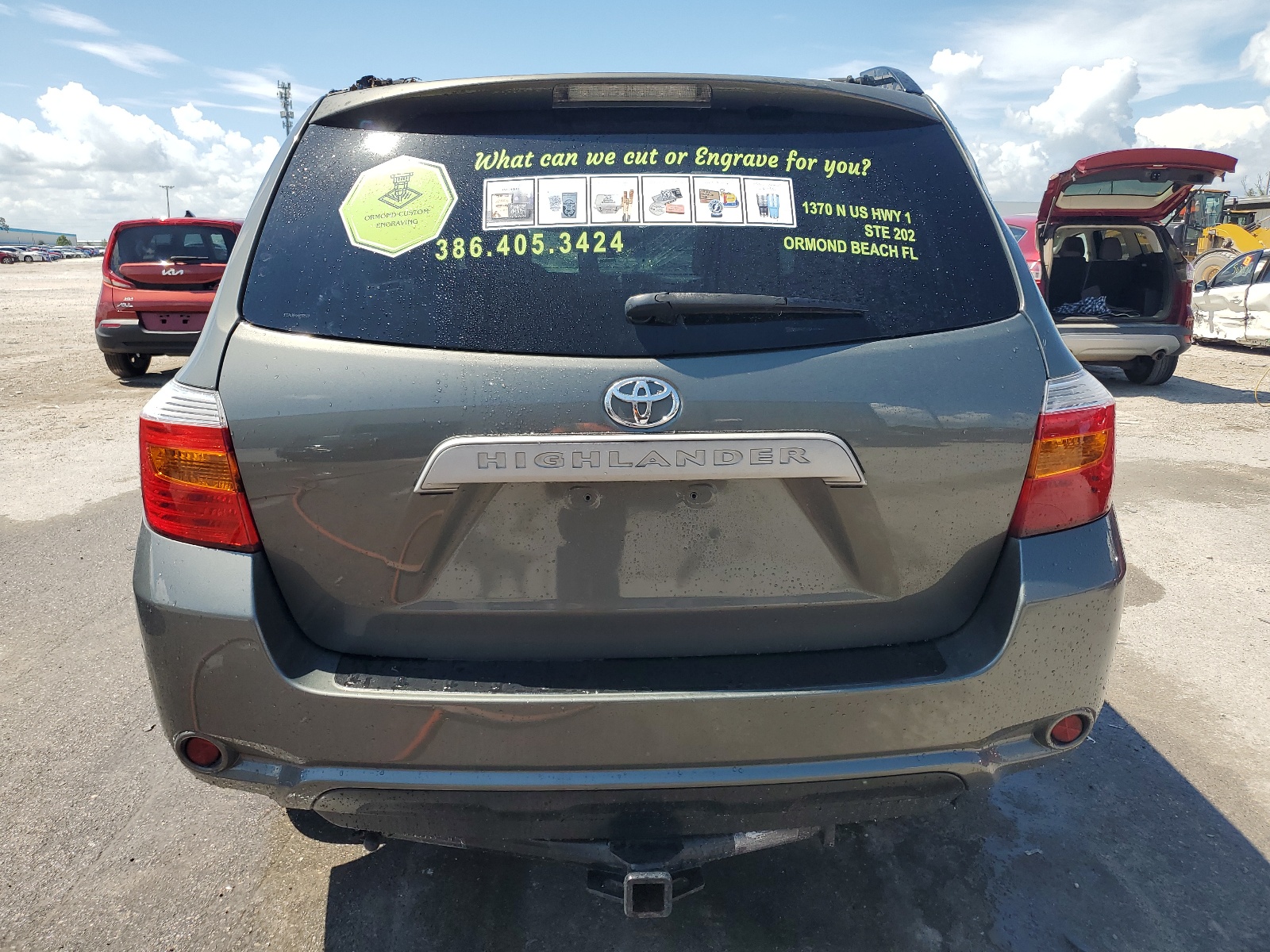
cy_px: 476
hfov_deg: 67.3
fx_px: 954
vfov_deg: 53.1
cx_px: 635
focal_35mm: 26
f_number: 1.5
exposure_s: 1/2500
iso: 50
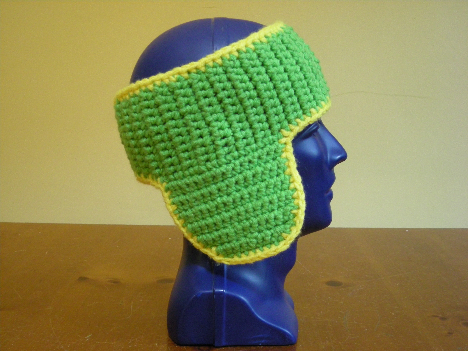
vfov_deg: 29.7
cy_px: 176
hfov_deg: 38.9
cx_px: 234
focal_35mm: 49
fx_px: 662
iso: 400
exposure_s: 1/28.1
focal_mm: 7.9
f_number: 3.2
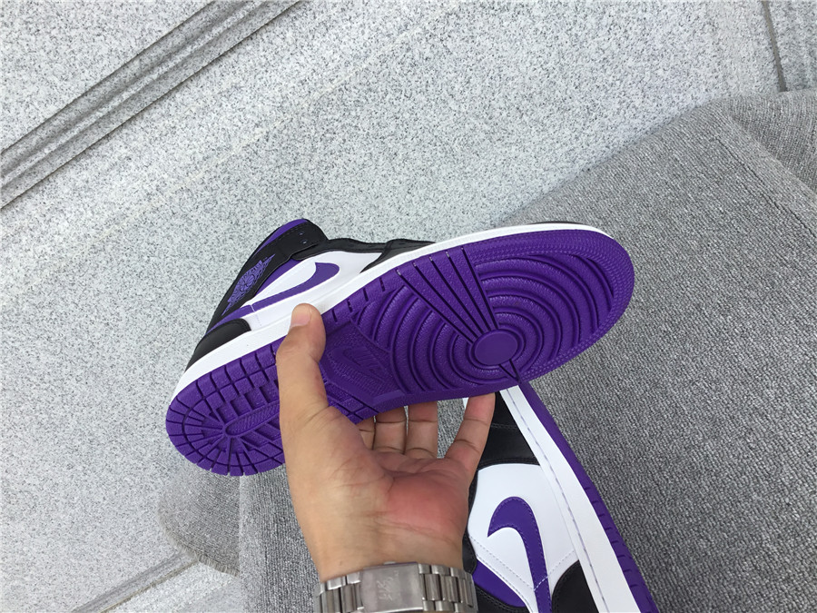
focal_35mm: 31
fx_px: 732
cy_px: 306
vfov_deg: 45.4
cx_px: 408
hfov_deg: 58.4
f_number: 2.4
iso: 25
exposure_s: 1/304
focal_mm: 3.3
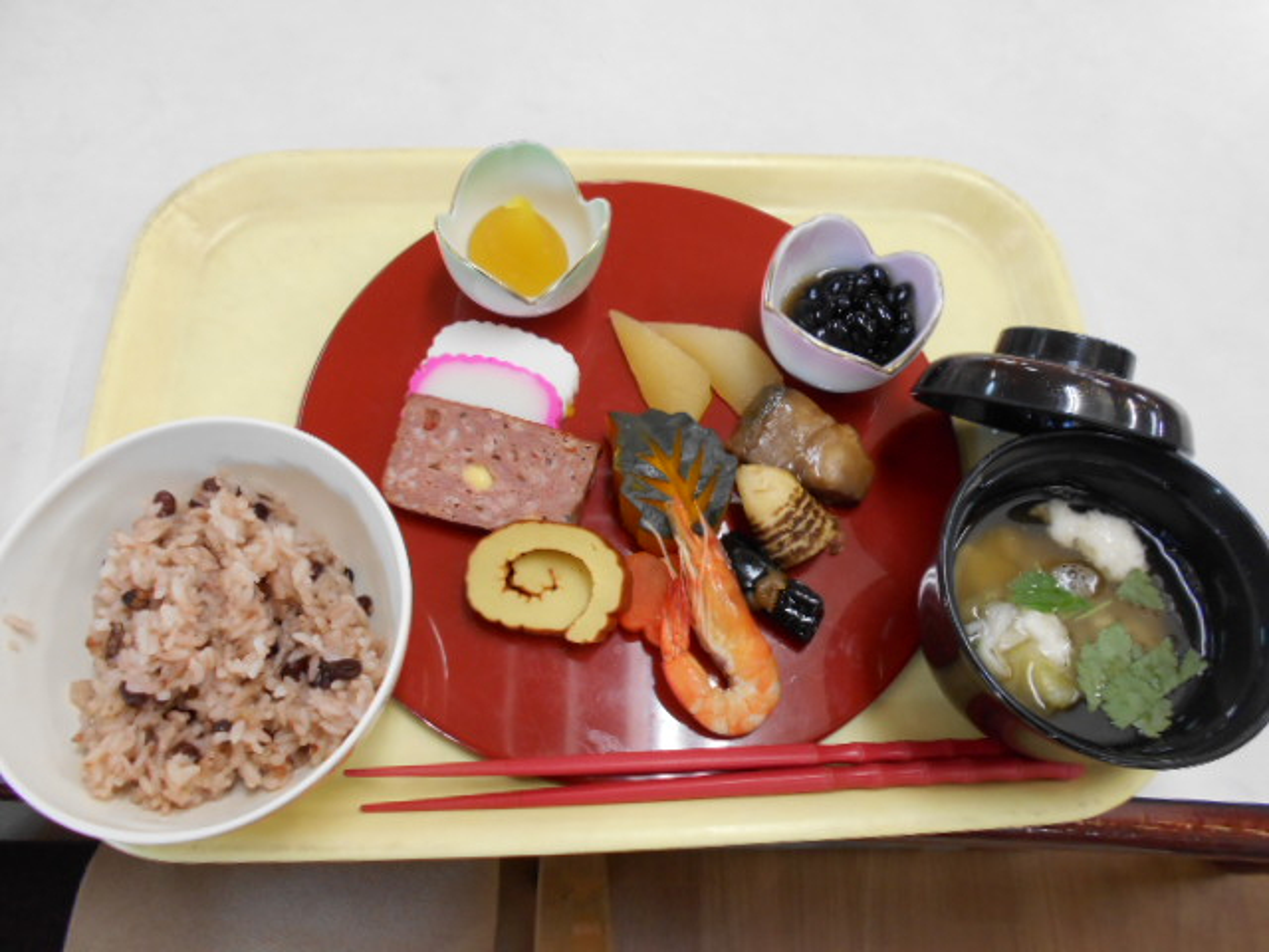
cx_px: 634
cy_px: 476
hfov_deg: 67.3
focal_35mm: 26
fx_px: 953
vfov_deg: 53.1
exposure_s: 1/30
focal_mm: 4.6
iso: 200
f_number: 3.2
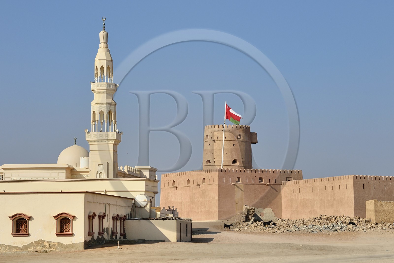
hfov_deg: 18.3
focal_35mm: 112
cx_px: 197
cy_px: 132
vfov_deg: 12.2
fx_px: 1225
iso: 400
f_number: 11
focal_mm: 112
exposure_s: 1/800
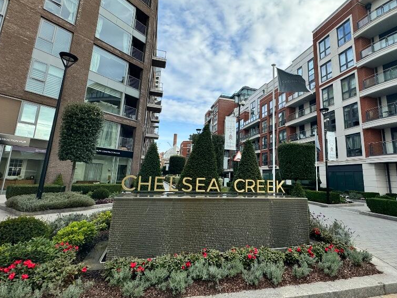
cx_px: 223
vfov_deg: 68.5
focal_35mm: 19
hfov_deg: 84.3
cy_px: 135
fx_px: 218
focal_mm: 2.22
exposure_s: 1/749
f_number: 2.2
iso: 50
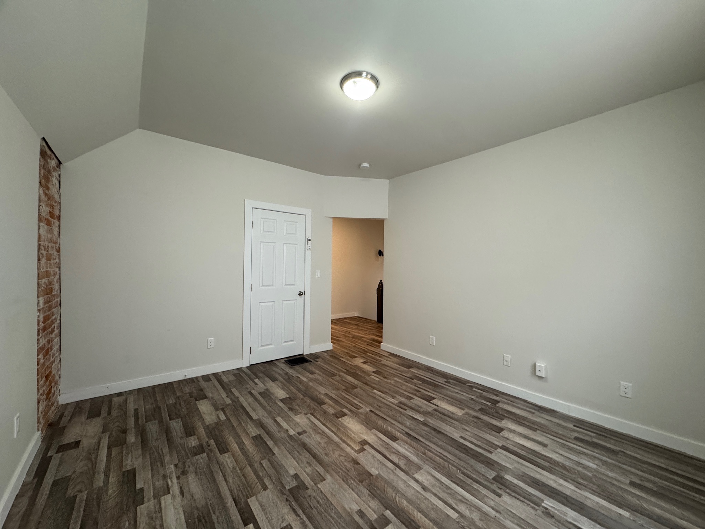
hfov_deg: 102.1
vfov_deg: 85.7
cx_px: 352
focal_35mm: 14
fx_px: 285
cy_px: 264
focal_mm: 2.22
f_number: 2.2
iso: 320
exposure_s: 1/60
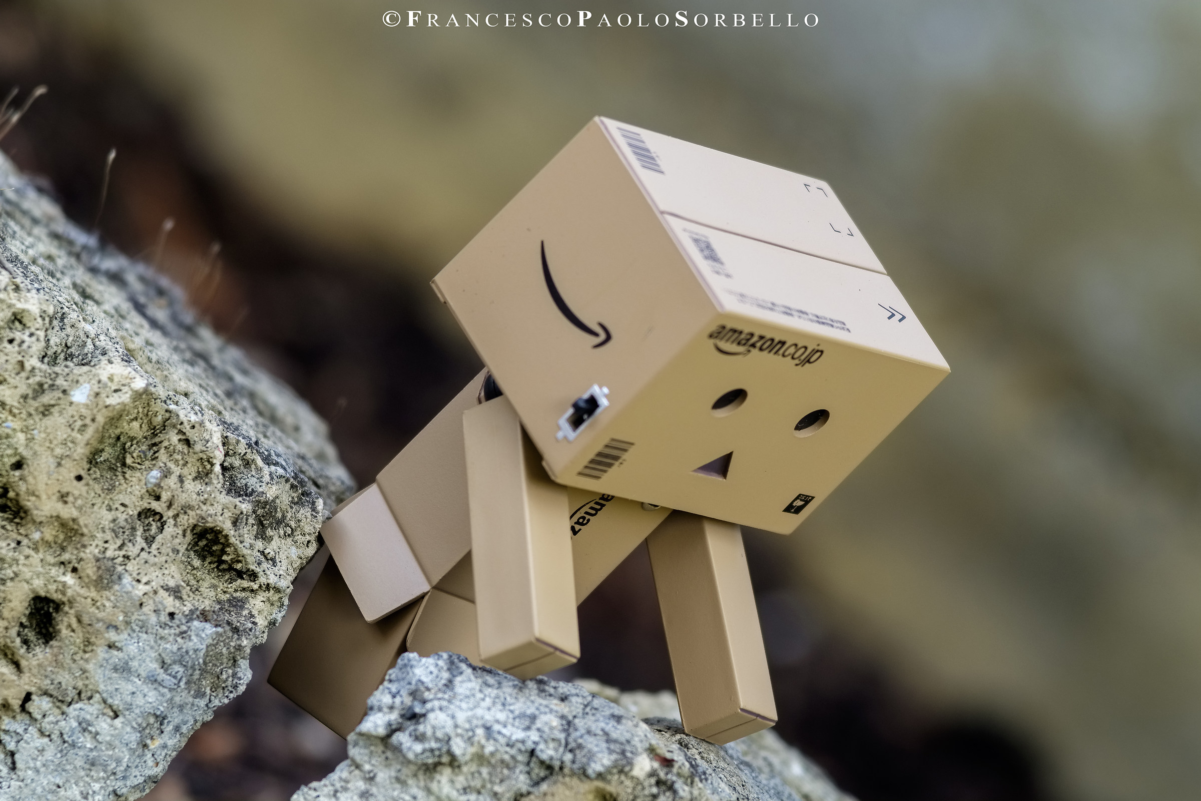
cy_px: 400
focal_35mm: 90
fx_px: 3002
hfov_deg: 22.6
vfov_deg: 15.2
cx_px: 600
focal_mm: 60
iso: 200
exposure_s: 1/25
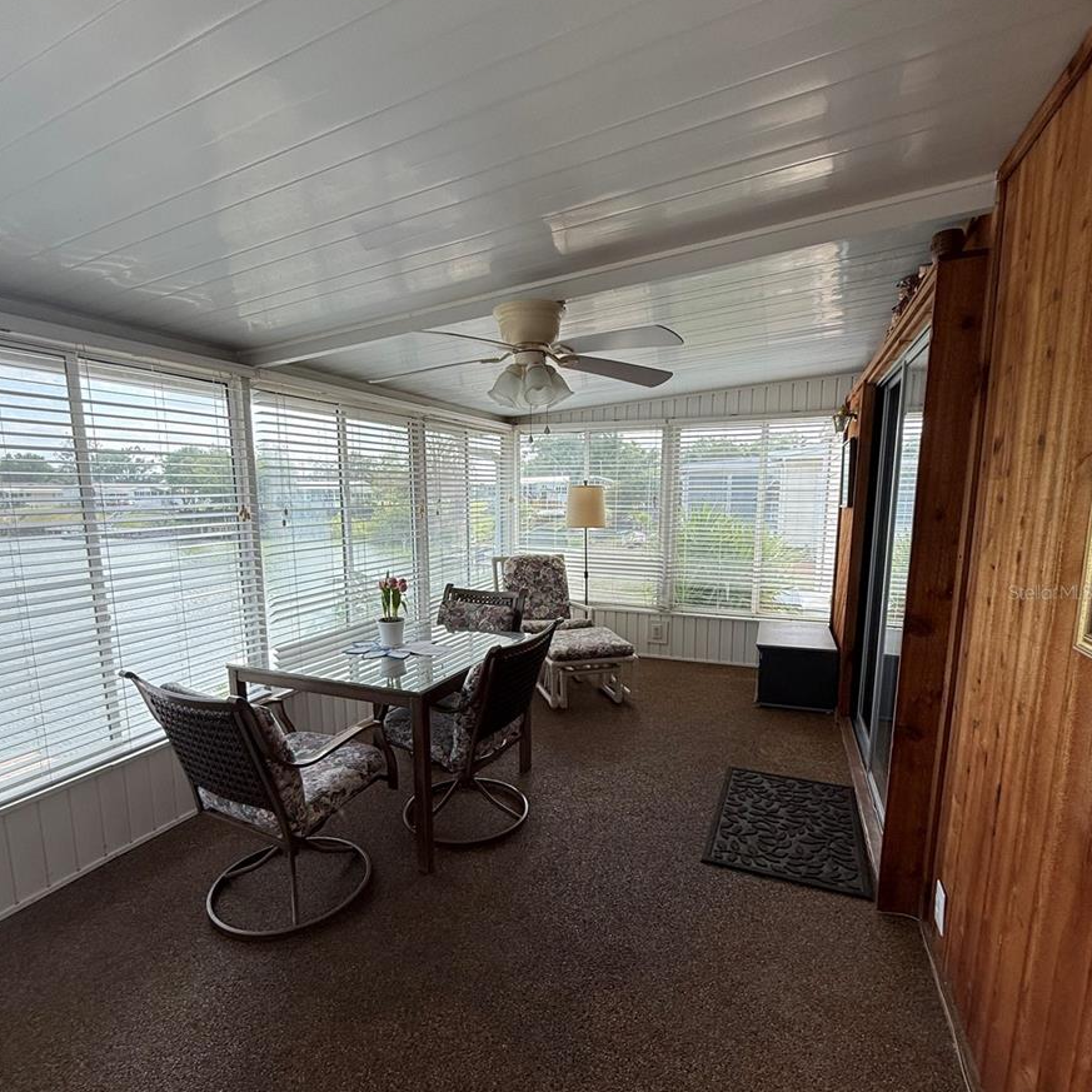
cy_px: 592
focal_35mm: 17
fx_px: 607
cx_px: 534
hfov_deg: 84.0
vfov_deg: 83.8
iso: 50
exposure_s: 1/244
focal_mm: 2.22
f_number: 2.2
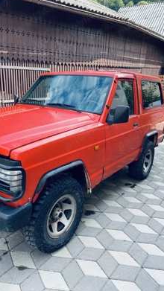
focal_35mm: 29
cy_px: 144
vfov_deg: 66.1
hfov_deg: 39.9
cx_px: 63
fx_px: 224
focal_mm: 4.25
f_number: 1.8
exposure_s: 1/323
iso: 32
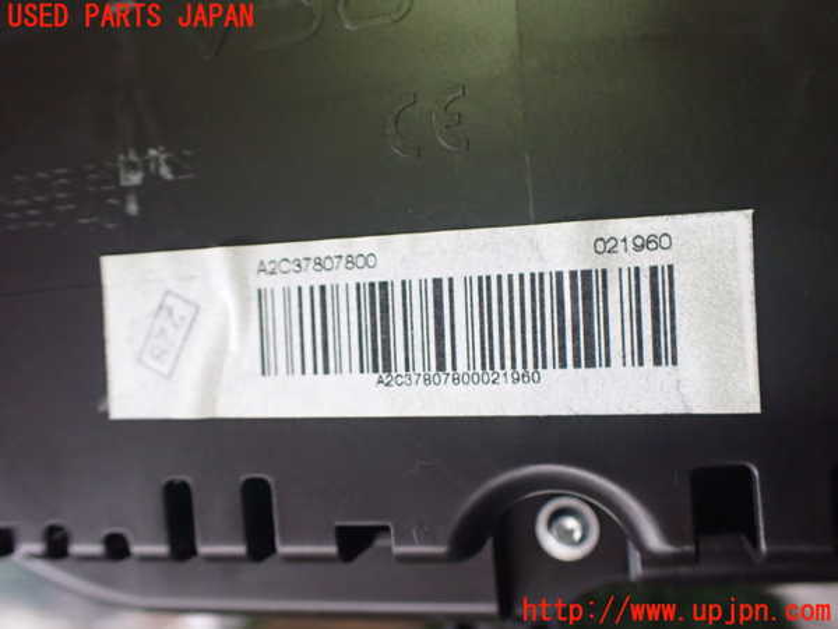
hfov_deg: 60.0
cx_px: 419
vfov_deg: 46.8
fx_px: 726
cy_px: 314
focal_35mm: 30
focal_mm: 5.4
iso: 800
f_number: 2.3
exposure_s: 1/80
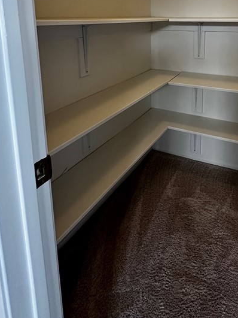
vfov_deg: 59.6
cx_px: 164
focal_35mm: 27
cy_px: 59
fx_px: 248
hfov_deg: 50.1
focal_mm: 2.22
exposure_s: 1/60
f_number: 2.2
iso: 320
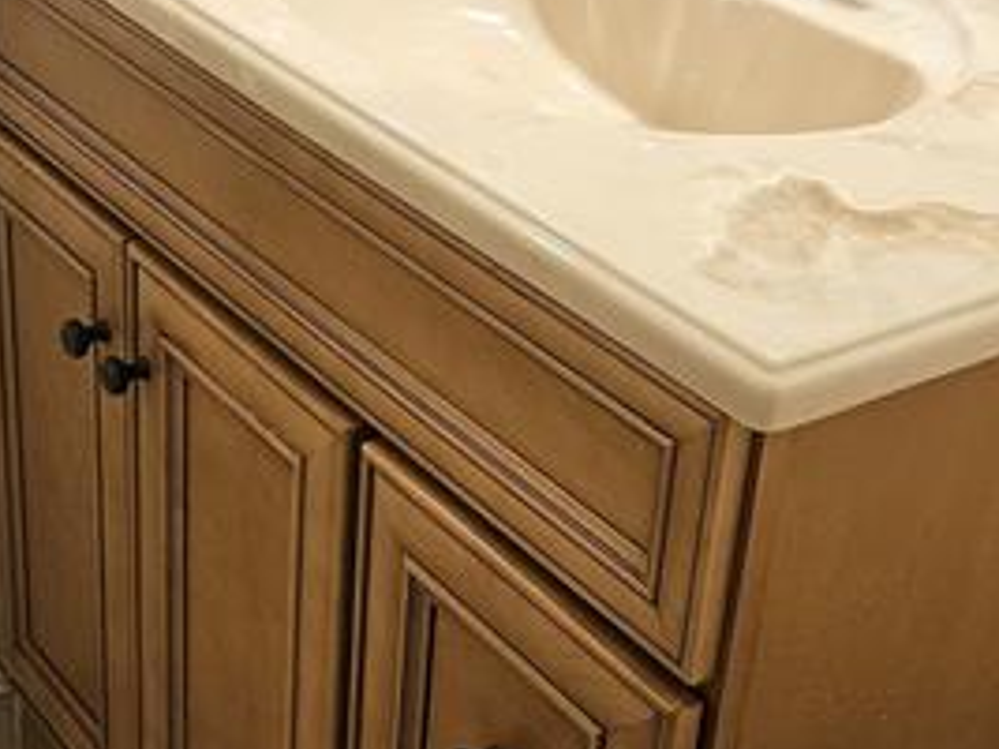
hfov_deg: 28.0
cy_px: 404
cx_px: 348
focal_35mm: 69
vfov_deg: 21.3
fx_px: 1990
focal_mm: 5.4
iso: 250
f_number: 1.8
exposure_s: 1/120
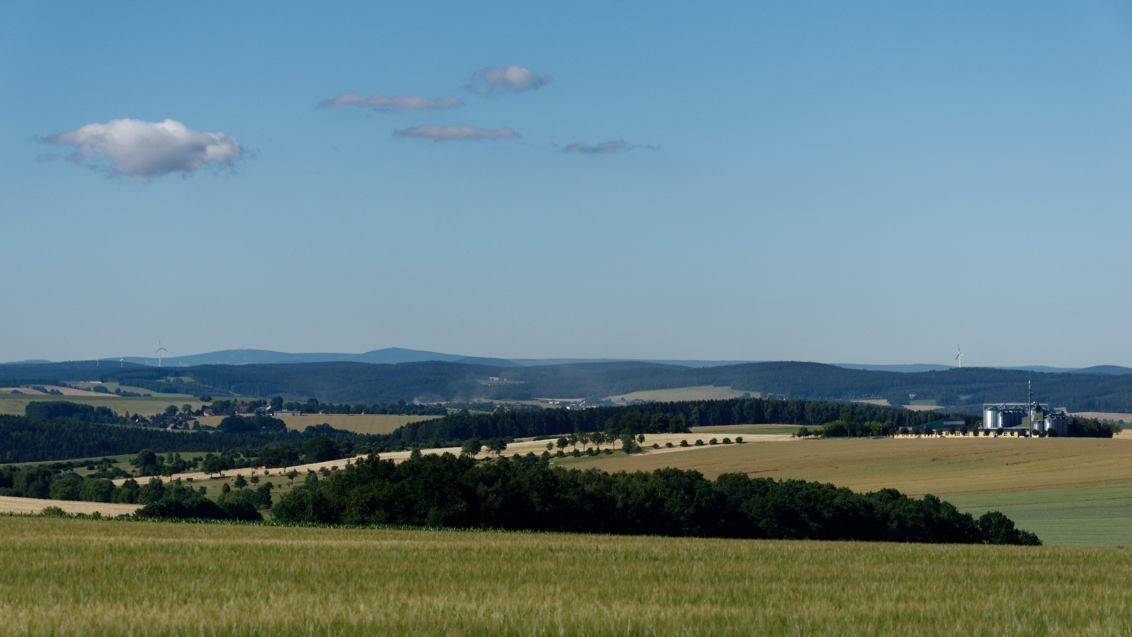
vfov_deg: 9.9
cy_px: 307
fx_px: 3692
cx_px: 566
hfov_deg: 17.4
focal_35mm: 123
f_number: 10
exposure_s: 1/640
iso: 100
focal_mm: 78
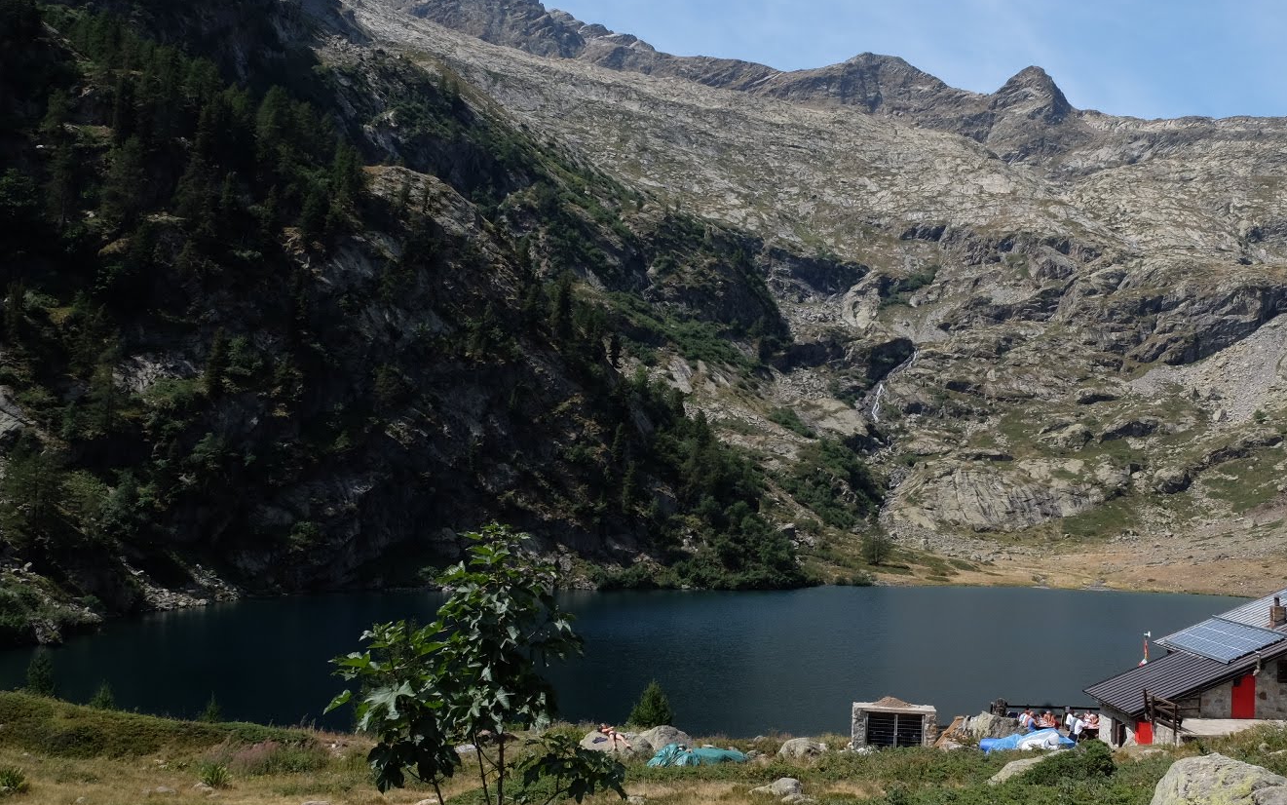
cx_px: 817
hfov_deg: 52.1
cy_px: 378
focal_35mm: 37
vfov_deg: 34.4
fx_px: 1298
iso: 200
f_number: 13
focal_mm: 18
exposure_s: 1/50
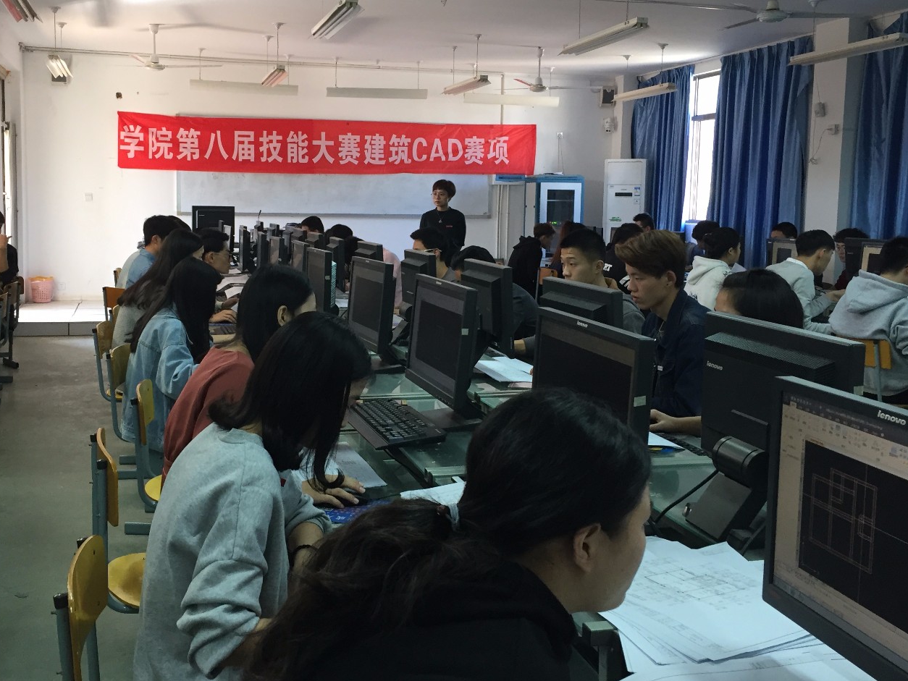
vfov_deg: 38.6
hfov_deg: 50.0
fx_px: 971
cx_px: 395
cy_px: 295
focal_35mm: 37
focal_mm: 4.15
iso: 64
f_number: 2.2
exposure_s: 1/33
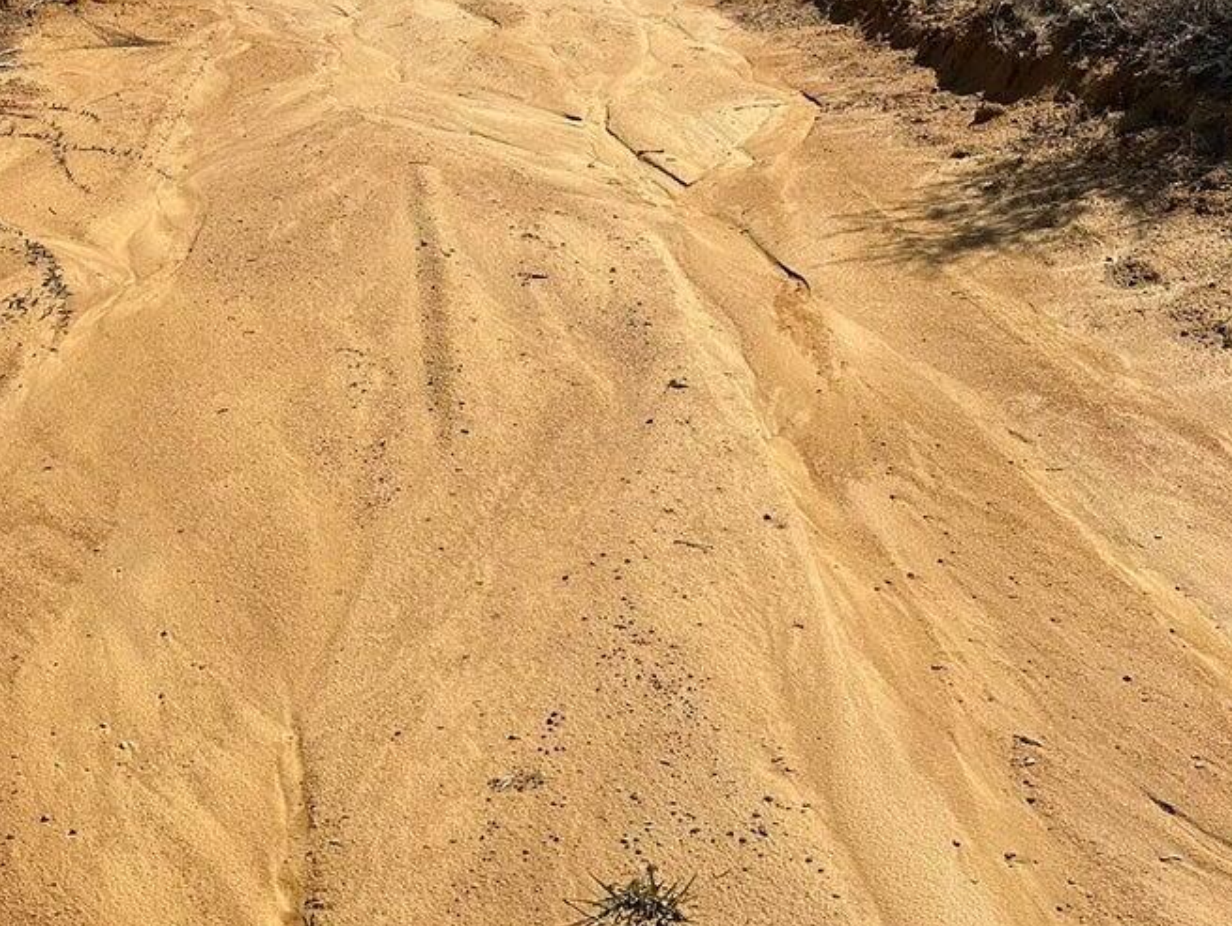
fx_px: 1781
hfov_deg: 38.1
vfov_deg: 28.0
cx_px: 524
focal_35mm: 50
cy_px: 77
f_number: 1.78
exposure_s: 1/5525
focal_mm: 6.86
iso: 80
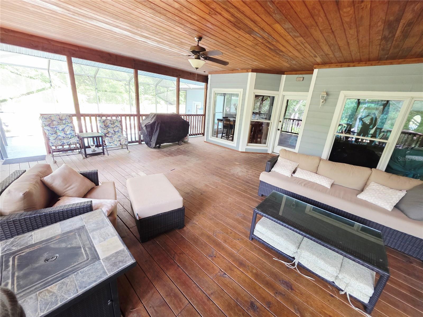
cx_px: 212
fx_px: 159
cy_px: 158
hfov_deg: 106.2
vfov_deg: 89.9
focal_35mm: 13
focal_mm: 2.2
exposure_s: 1/60
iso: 250
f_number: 1.9
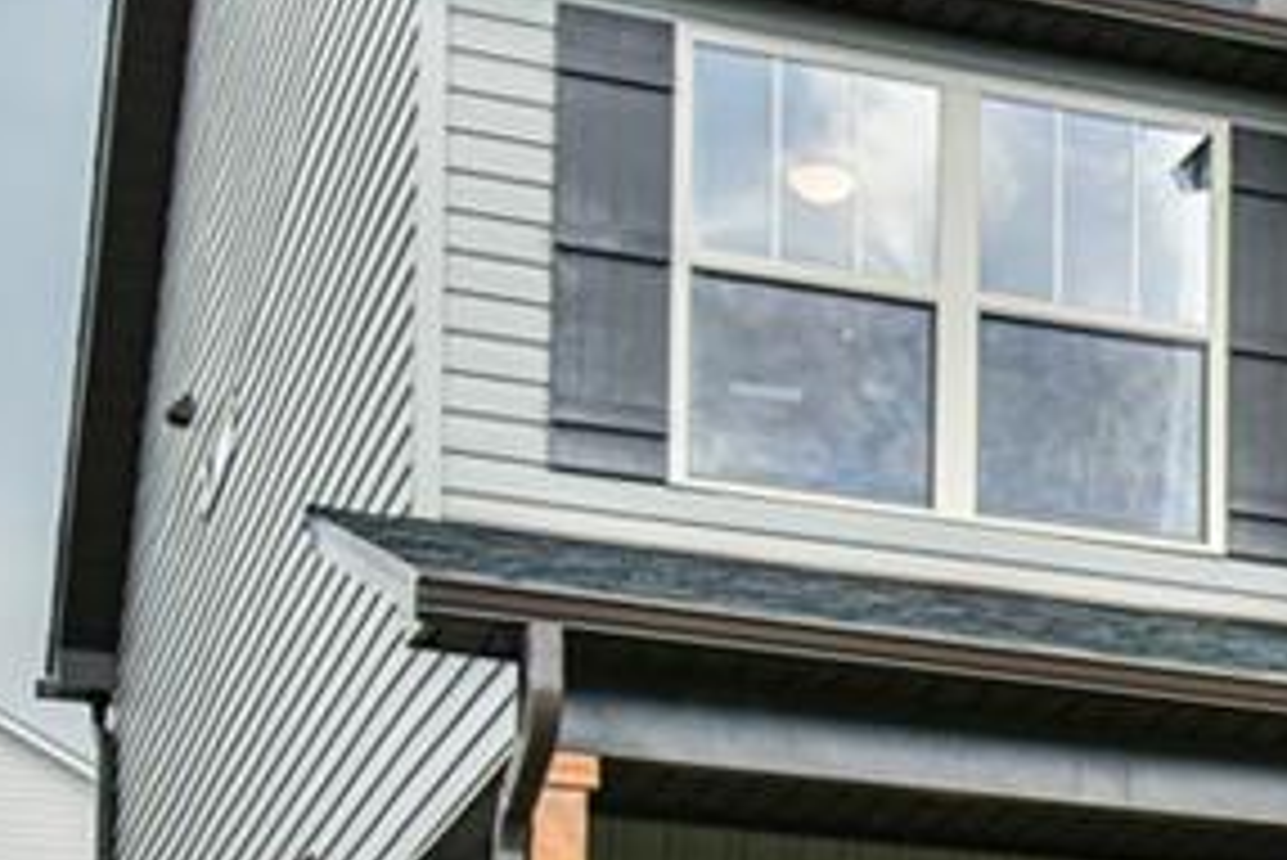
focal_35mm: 111
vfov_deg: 12.3
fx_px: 3970
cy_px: 714
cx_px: 2205
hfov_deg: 16.0
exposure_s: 1/250
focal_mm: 31
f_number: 8
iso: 1600
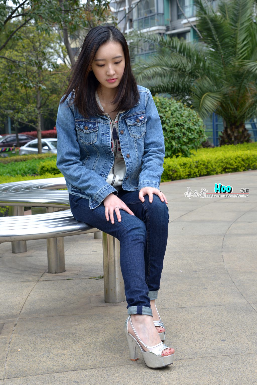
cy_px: 192
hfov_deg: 24.6
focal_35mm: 55
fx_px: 589
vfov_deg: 36.2
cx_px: 128
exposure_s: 1/100
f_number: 8
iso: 200
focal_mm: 55
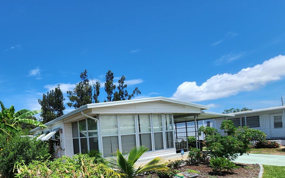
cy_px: 142
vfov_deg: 55.5
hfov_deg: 79.9
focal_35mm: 20
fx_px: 155
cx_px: 79
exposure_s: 1/2094
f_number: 2.2
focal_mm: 2.2
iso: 50
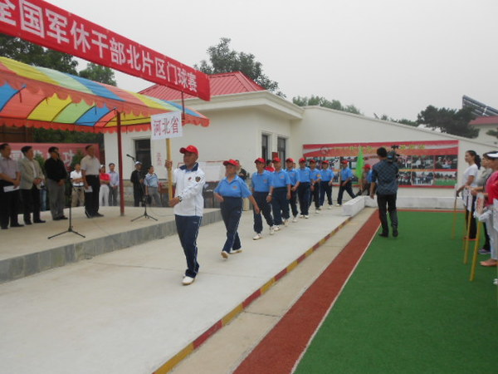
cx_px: 249
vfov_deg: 53.1
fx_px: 374
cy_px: 187
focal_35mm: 26
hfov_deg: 67.3
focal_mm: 4.6
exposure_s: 1/400
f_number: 3.2
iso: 80
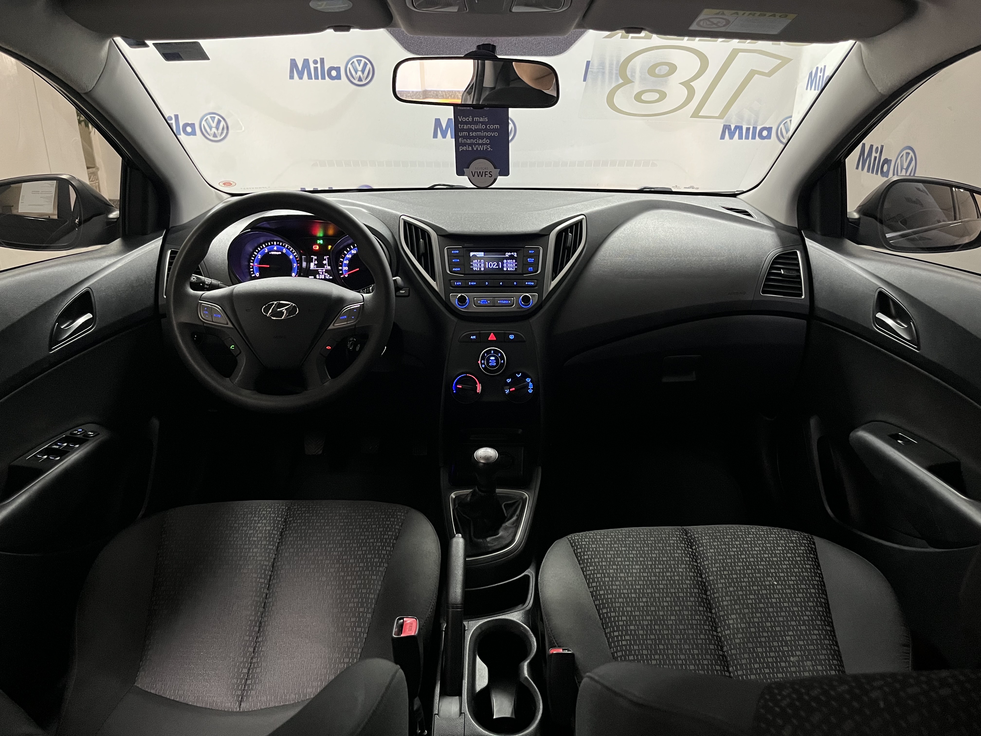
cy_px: 368
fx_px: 737
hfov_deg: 67.3
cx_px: 490
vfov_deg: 53.1
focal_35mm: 26
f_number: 1.6
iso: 500
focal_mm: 5.1
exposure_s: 1/30
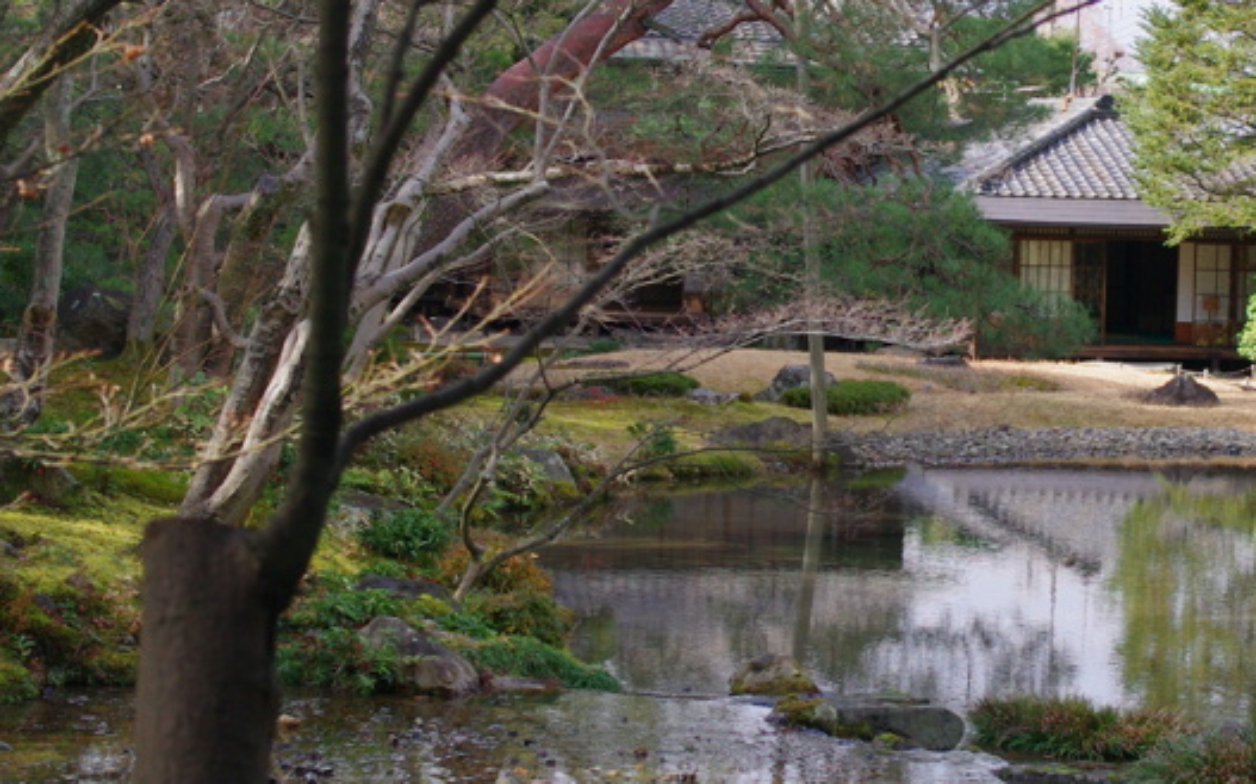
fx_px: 3114
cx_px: 915
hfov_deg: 22.6
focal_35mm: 91
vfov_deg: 14.3
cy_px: 291
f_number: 7.1
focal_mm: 31
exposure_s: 1/320
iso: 400
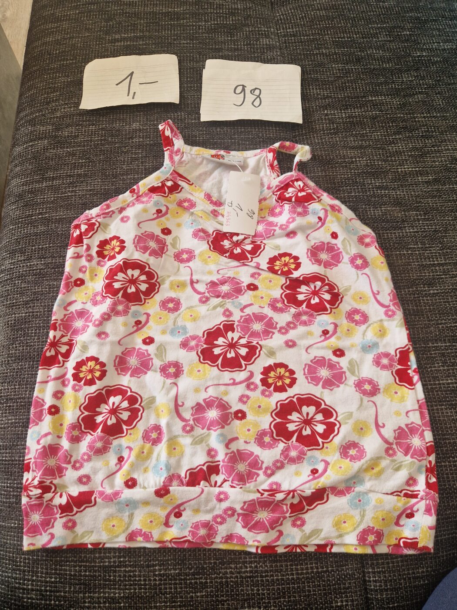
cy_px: 305
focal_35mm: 23
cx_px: 228
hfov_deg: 58.9
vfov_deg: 73.9
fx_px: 405
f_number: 1.8
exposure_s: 1/180
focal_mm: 5.4
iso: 125
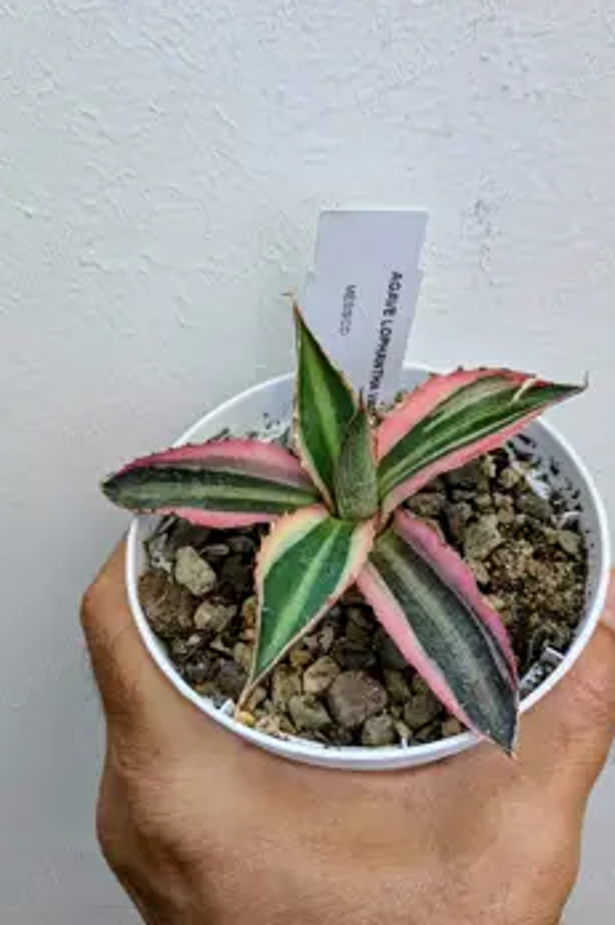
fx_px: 769
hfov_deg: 43.5
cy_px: 498
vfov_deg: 61.9
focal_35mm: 30
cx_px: 346
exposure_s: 1/100
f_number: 1.89
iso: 186
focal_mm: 5.43
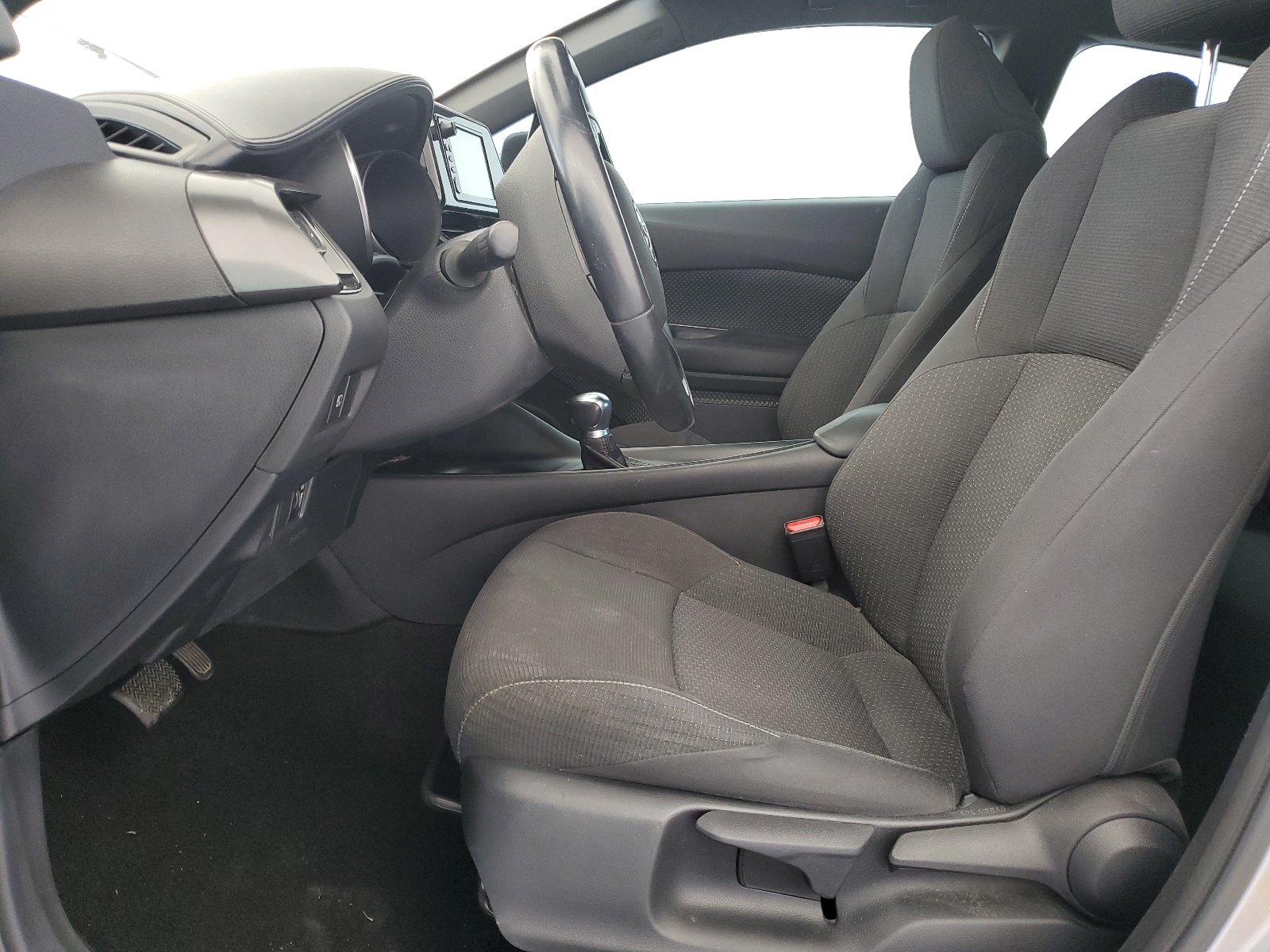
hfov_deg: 67.3
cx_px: 635
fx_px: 954
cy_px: 476
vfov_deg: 53.1
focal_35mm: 26
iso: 81
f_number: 1.5
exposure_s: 1/60.2
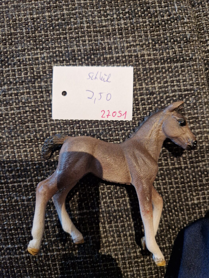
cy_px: 139
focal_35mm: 23
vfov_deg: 73.9
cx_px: 104
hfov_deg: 58.9
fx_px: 185
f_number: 1.8
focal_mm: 5.4
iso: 400
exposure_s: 1/100
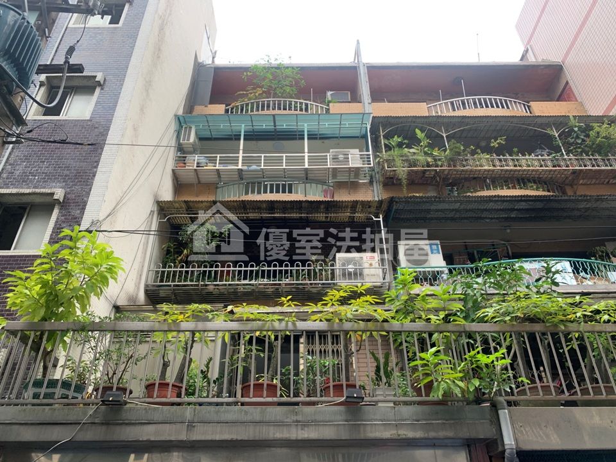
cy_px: 231
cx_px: 308
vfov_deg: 53.1
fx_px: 463
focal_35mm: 26
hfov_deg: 67.3
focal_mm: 4.25
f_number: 1.8
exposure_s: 1/122
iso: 25
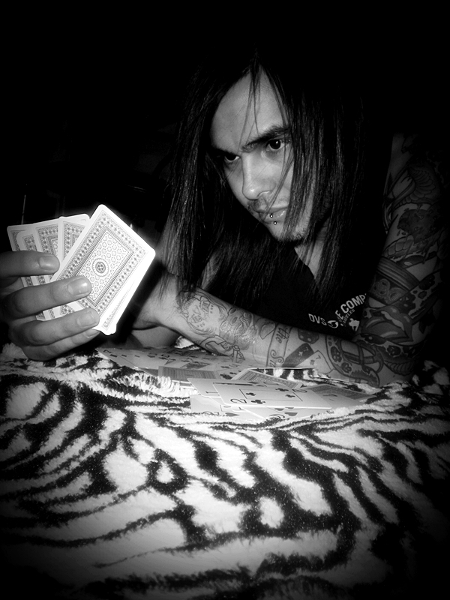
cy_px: 300
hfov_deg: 37.7
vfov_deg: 49.0
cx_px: 225
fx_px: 659
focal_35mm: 38
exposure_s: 1/60
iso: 64
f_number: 3.1
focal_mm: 6.3
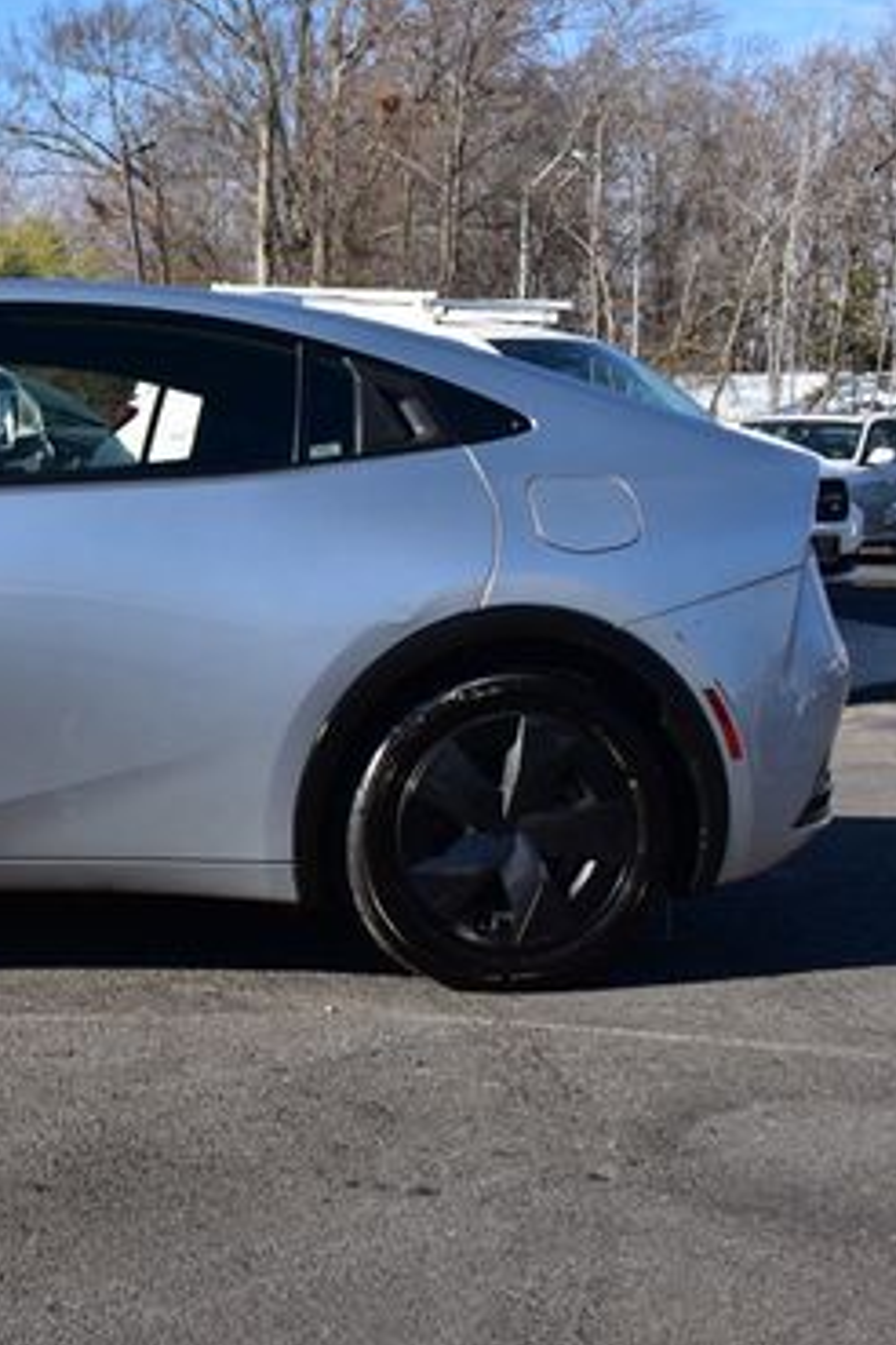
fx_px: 2235
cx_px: -266
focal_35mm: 60
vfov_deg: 33.4
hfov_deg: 20.7
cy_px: 609
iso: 320
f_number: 11
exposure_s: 1/500
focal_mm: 23
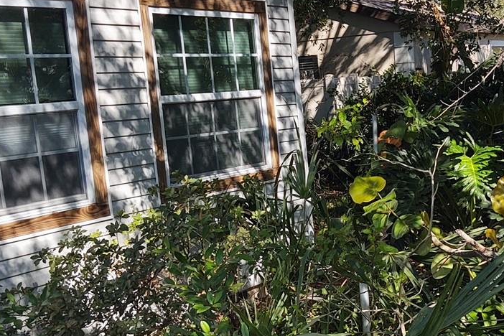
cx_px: 363
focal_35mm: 64
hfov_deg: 31.0
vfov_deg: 21.1
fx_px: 896
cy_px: 231
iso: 100
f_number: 1.7
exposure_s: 1/2129
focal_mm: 4.75
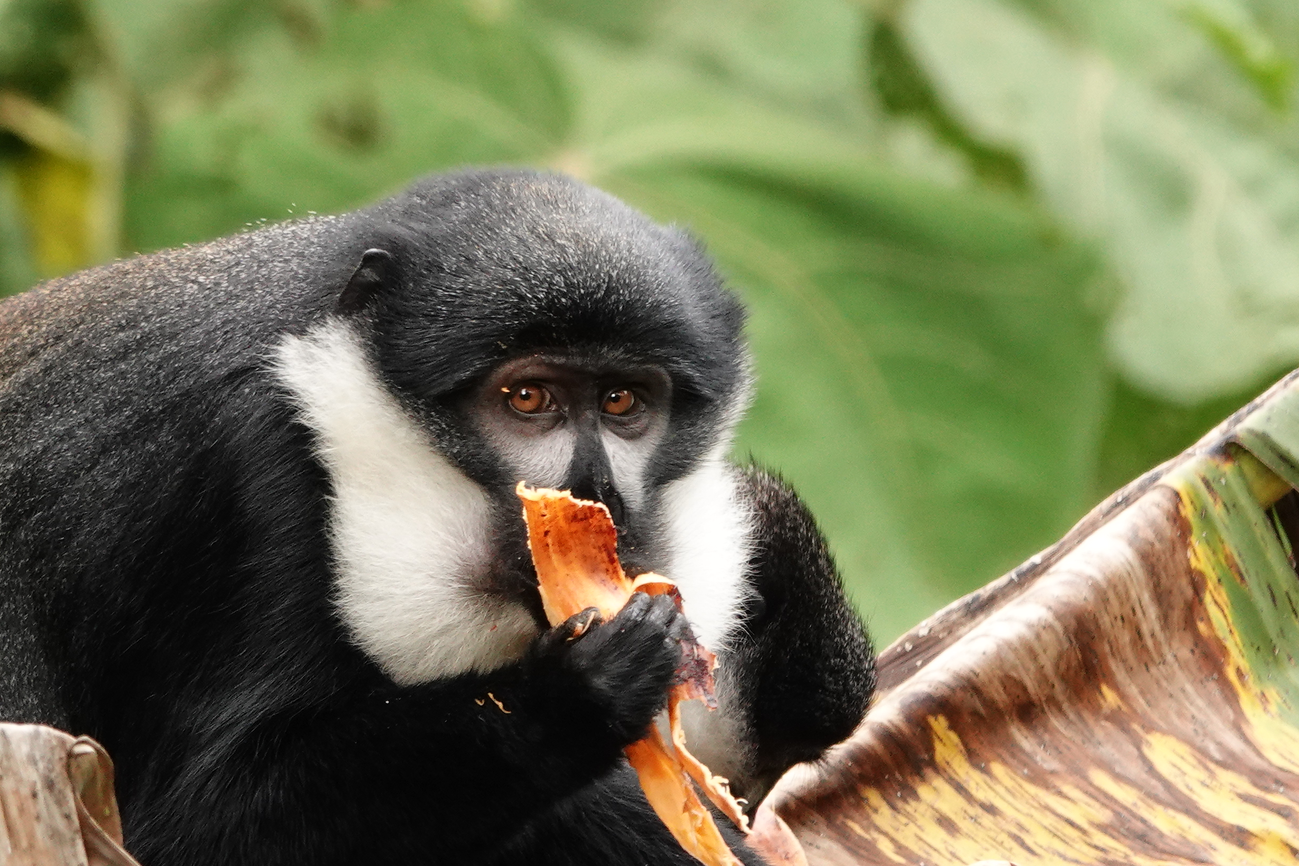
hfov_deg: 1.8
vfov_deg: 1.2
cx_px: 517
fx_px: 42431
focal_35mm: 1176
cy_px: 567
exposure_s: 1/250
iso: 800
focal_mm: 192.73
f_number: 4
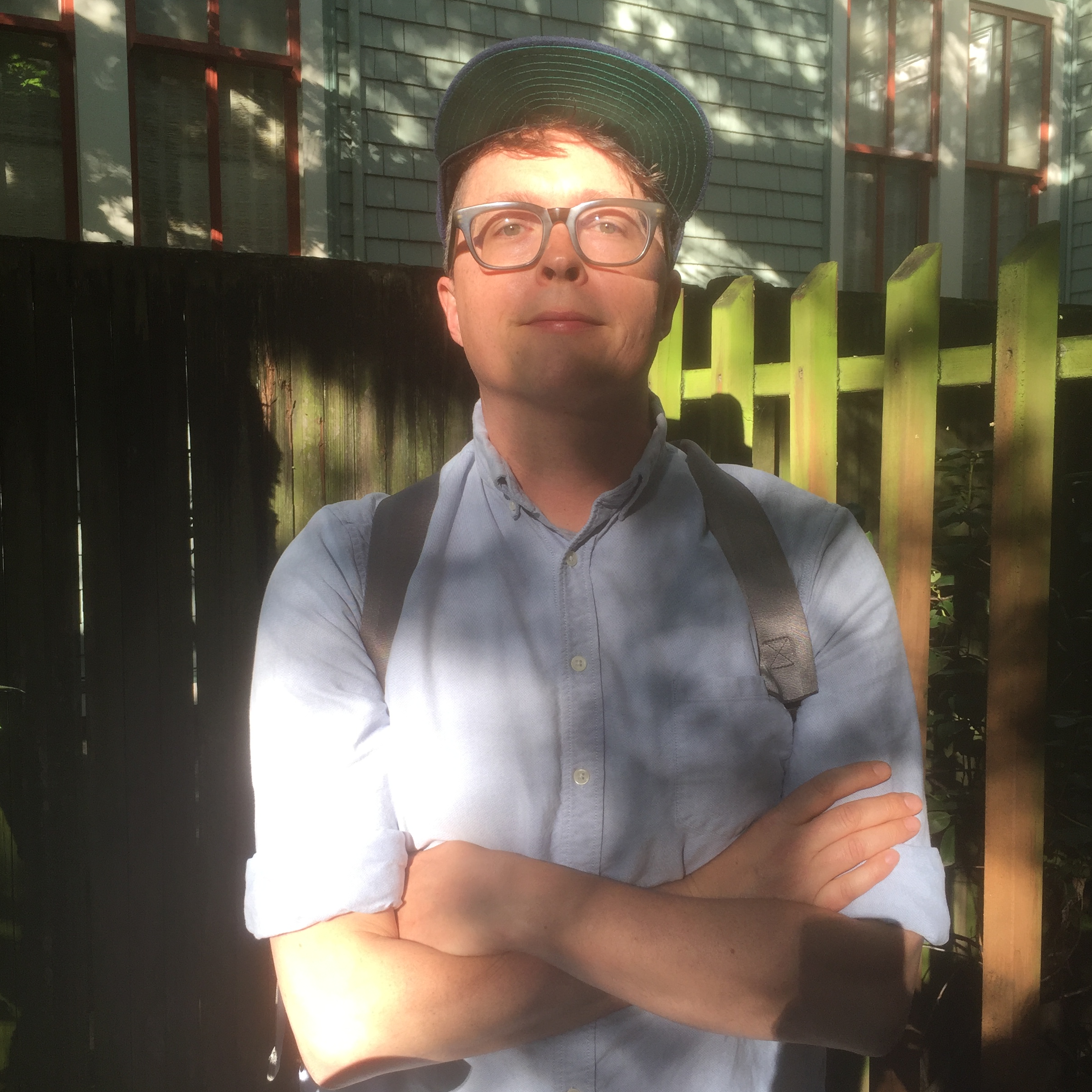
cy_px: 559
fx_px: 1249
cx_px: 550
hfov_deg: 47.2
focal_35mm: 35
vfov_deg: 47.2
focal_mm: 4.15
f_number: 2.2
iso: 32
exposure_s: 1/120
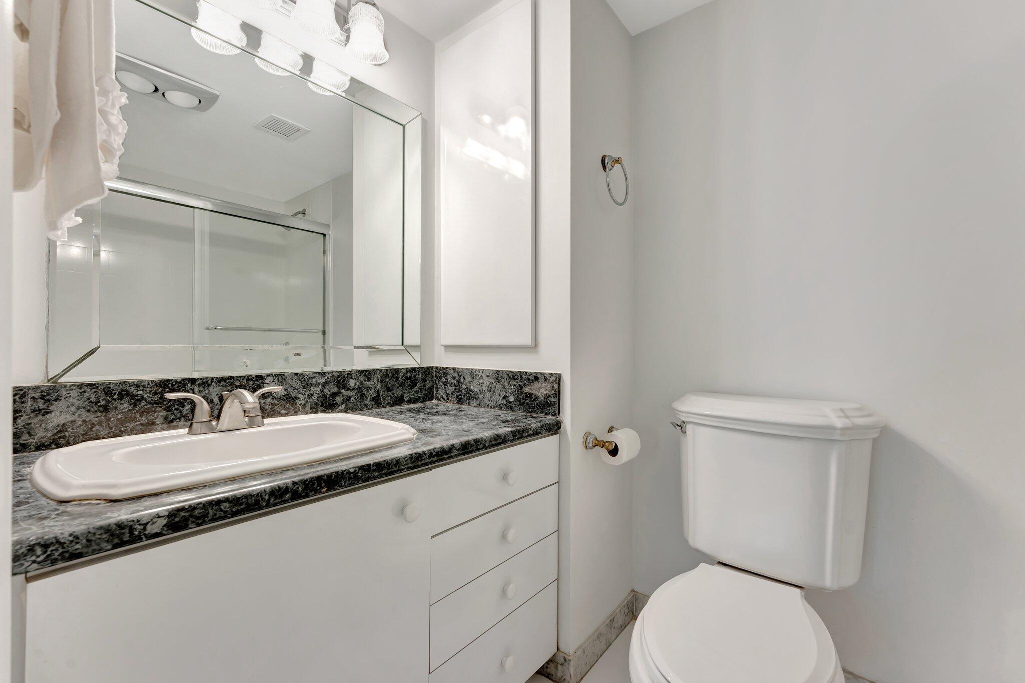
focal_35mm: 15
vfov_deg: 76.6
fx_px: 433
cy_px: 342
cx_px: 512
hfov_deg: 99.7
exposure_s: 1/4
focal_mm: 15.2
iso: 400
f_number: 8
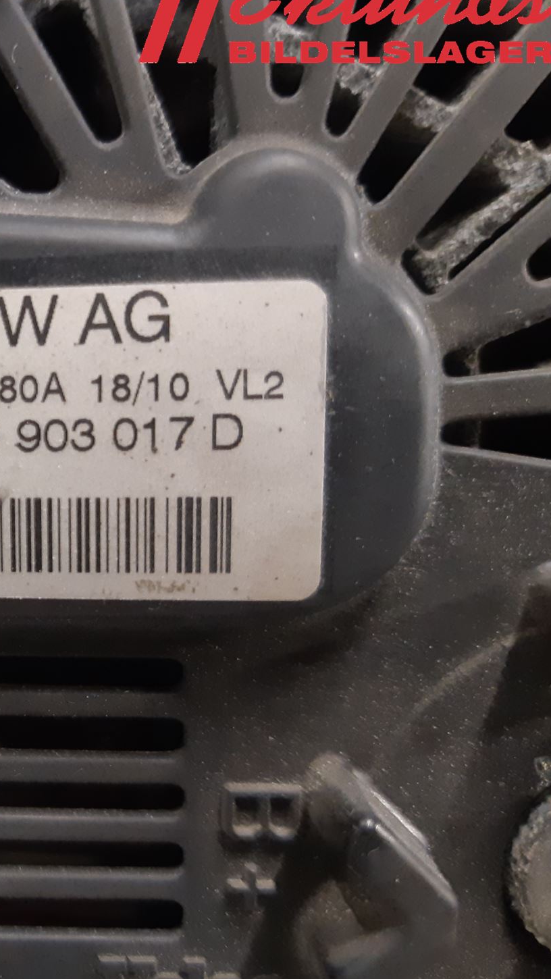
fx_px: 1039
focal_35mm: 40
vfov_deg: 50.5
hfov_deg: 26.0
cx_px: -138
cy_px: 467
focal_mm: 3.93
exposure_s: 1/33
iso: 200
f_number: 1.7
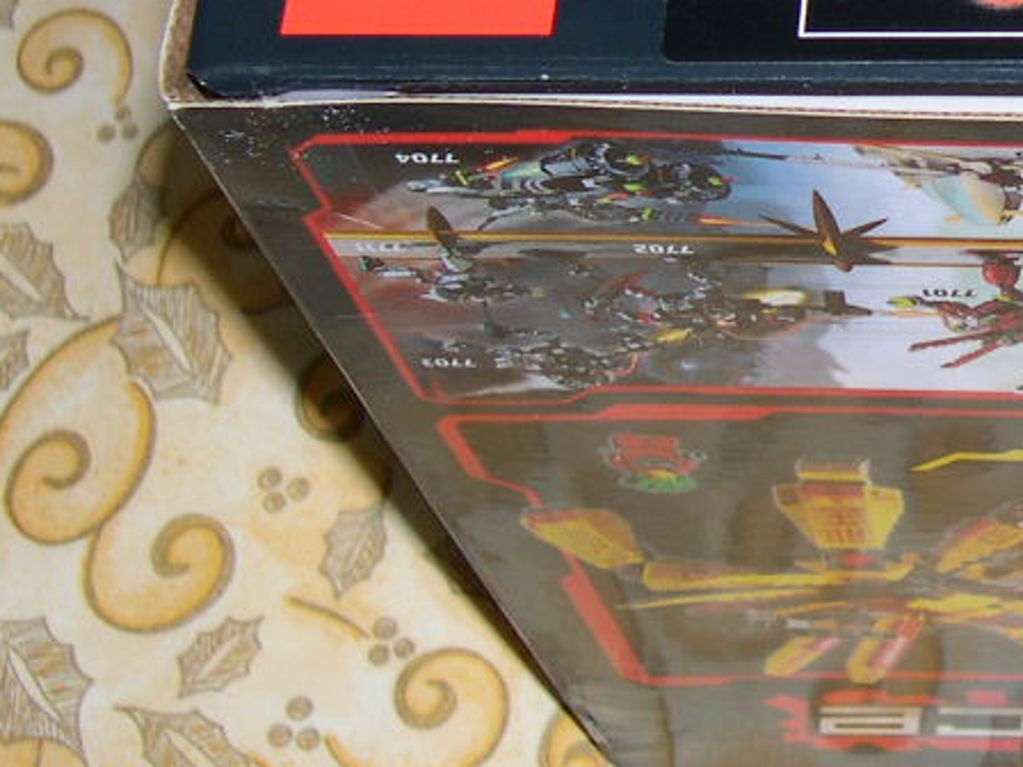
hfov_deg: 15.6
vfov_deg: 12.3
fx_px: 3546
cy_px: 75
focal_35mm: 120
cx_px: 1361
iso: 100
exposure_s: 1/60
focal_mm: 9
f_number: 2.9
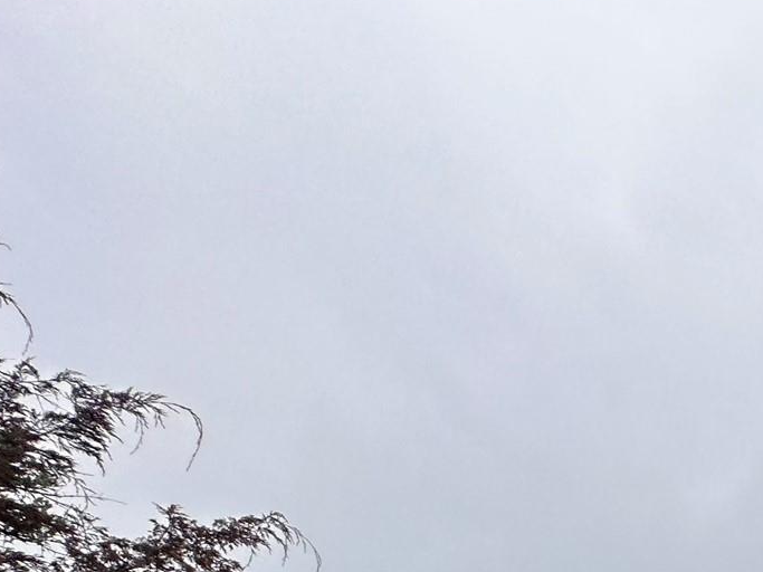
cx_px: 1077
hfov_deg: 30.6
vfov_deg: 26.5
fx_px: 926
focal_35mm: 42
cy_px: 823
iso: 50
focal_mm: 2.22
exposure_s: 1/1887
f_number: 2.2
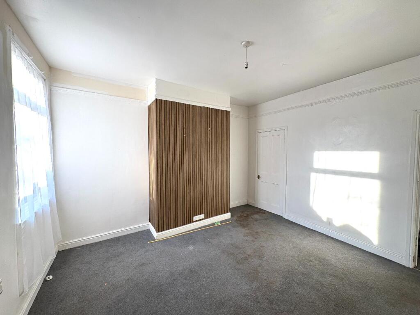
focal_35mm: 14
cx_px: 210
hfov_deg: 102.1
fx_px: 170
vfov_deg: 85.7
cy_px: 158
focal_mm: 2.22
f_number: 2.2
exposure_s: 1/99
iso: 80
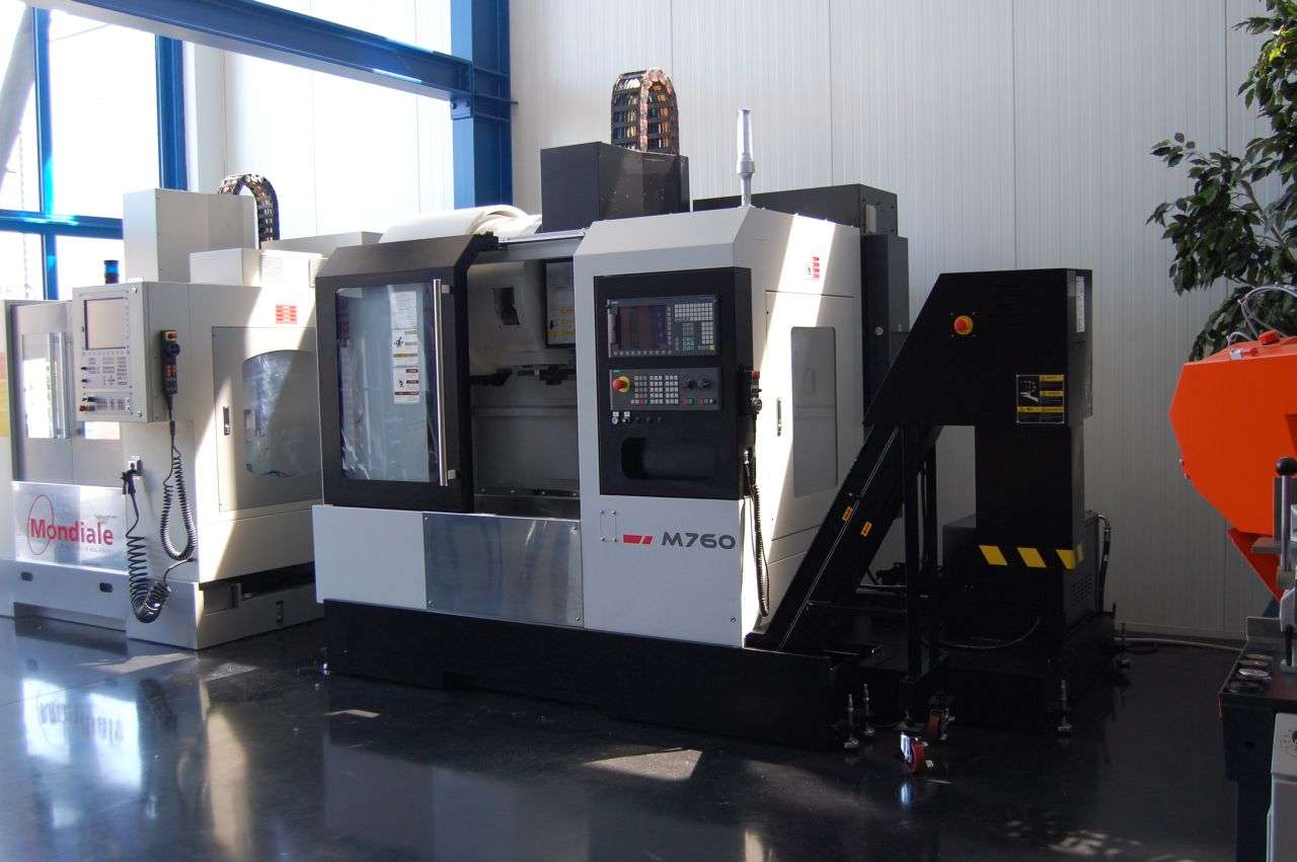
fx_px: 1242
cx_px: 648
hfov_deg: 55.1
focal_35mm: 34
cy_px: 431
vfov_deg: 38.3
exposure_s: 1/60
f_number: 3.8
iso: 400
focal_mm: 23
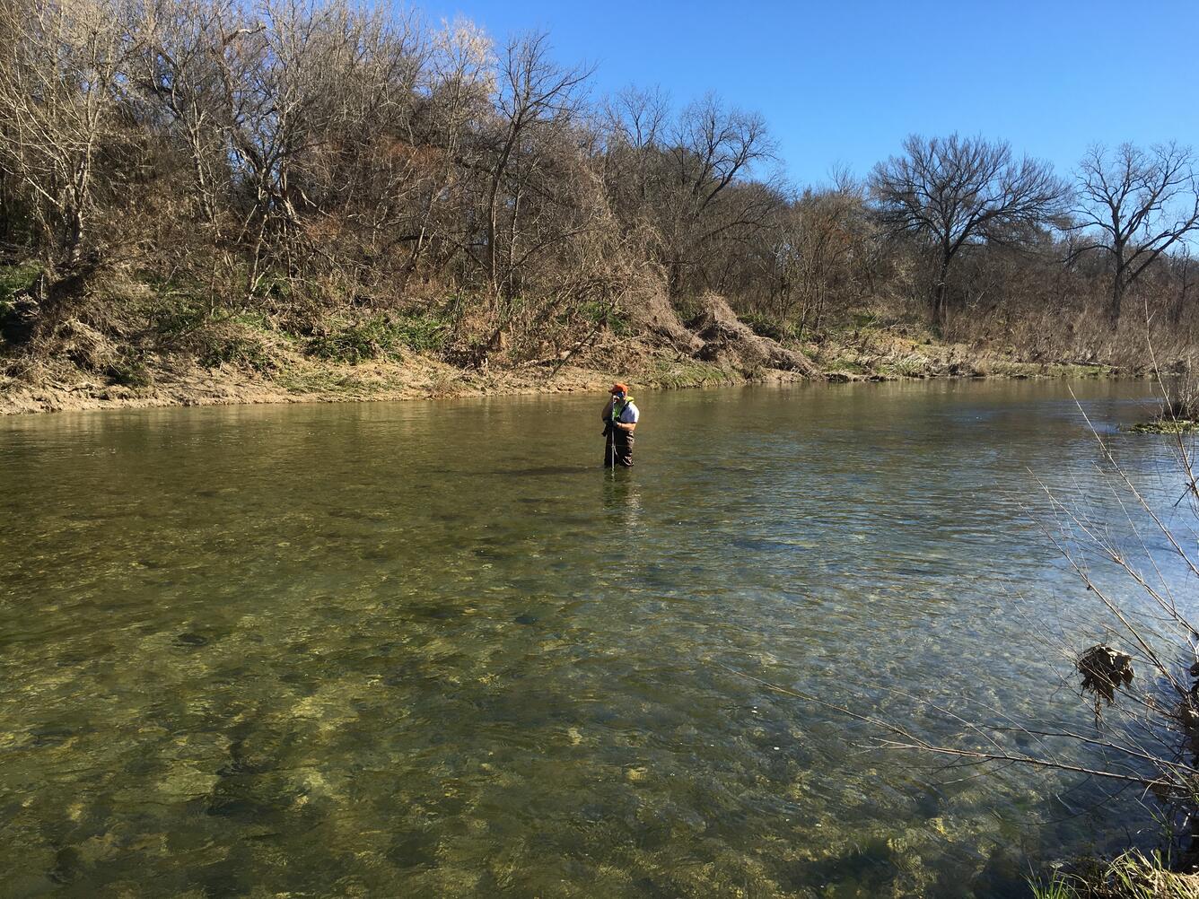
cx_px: 600
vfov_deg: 48.2
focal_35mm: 29
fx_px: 1004
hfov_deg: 61.7
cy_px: 450
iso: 25
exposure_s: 1/1012
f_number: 2.2
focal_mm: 4.15
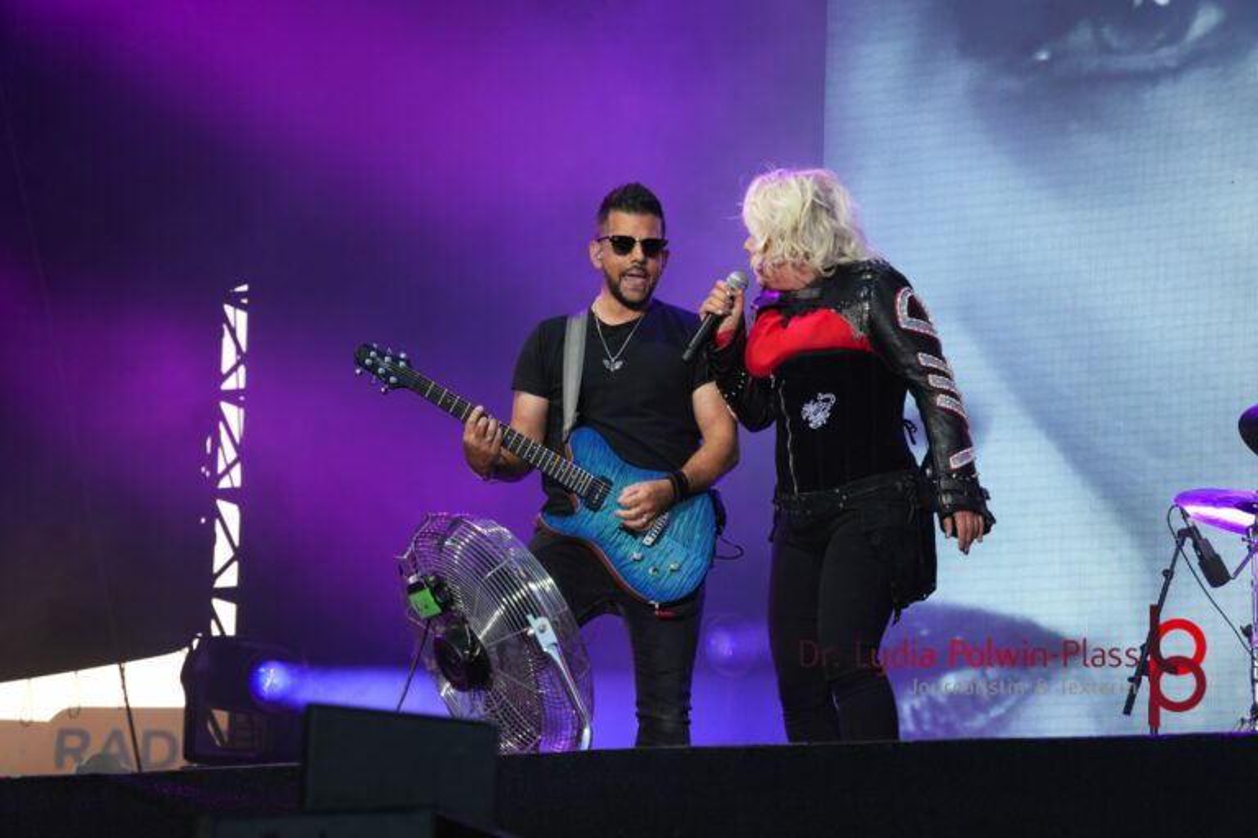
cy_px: 419
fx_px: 4612
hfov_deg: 15.5
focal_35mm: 132
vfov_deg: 10.4
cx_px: 629
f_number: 5
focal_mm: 88
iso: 400
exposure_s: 1/160
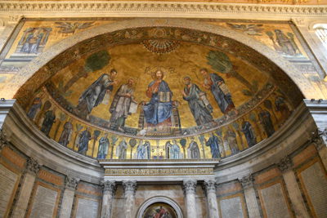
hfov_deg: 73.7
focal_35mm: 24
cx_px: 164
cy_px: 109
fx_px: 218
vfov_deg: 53.2
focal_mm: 16
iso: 5000
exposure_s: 1/50
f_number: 3.5
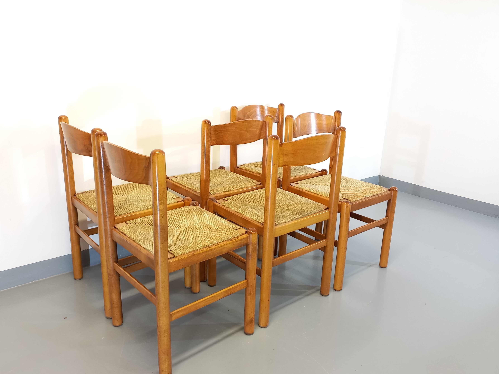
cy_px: 208
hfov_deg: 63.4
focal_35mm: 28
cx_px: 244
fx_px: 404
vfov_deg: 49.7
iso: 320
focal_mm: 4.65
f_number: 1.8
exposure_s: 1/49
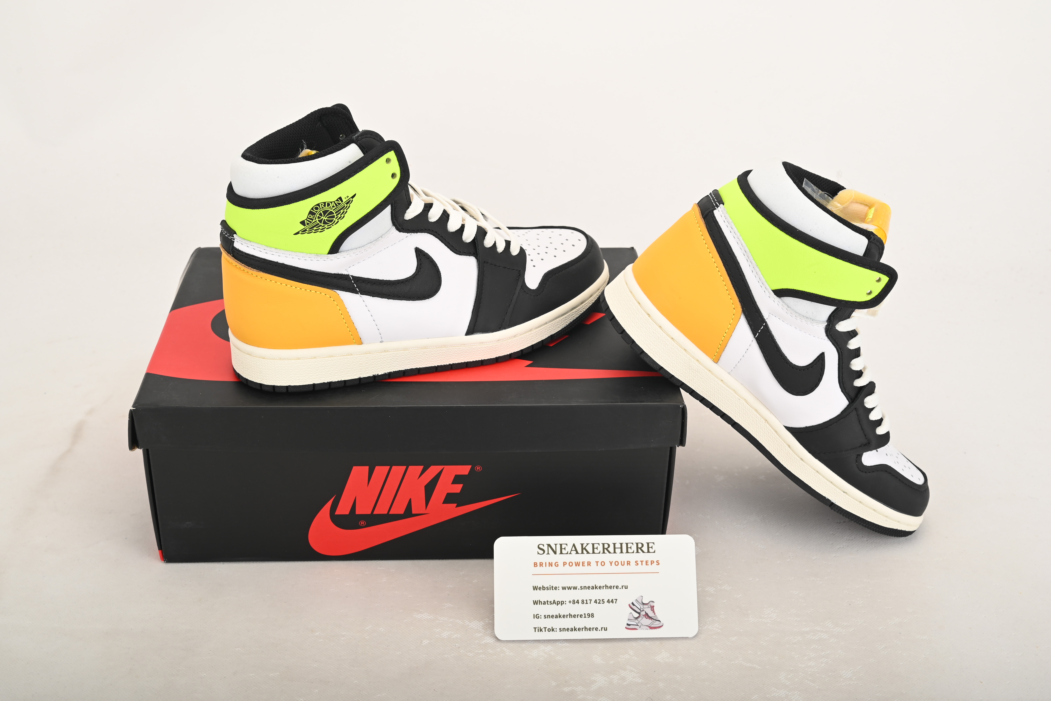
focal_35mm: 41
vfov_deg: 32.7
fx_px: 1197
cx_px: 526
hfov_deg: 47.4
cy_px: 350
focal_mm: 41
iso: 100
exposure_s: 1/200
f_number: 11
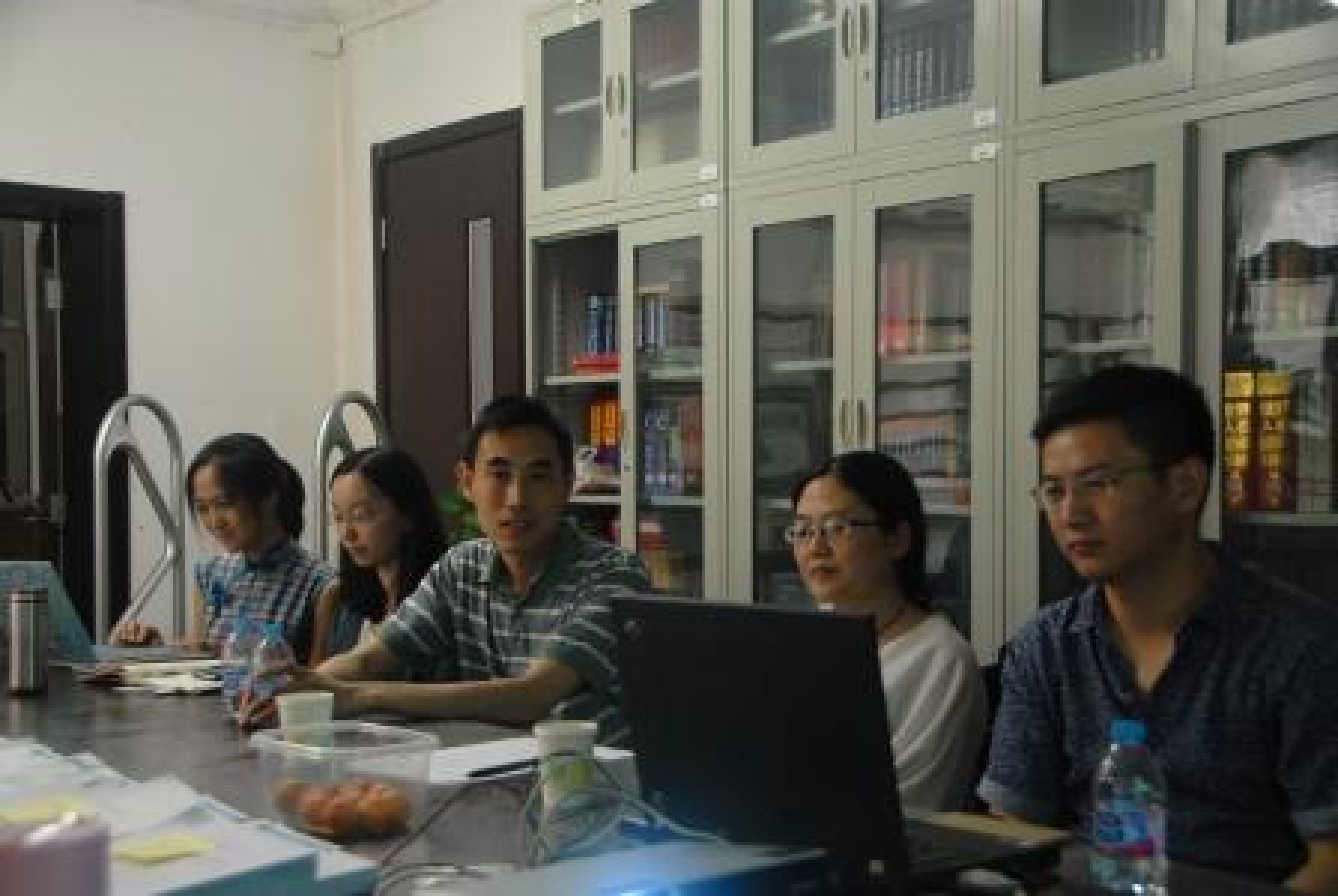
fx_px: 1786
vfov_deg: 28.2
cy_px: 448
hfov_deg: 41.1
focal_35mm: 48
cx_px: 669
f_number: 4.2
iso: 500
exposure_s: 1/50
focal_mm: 32
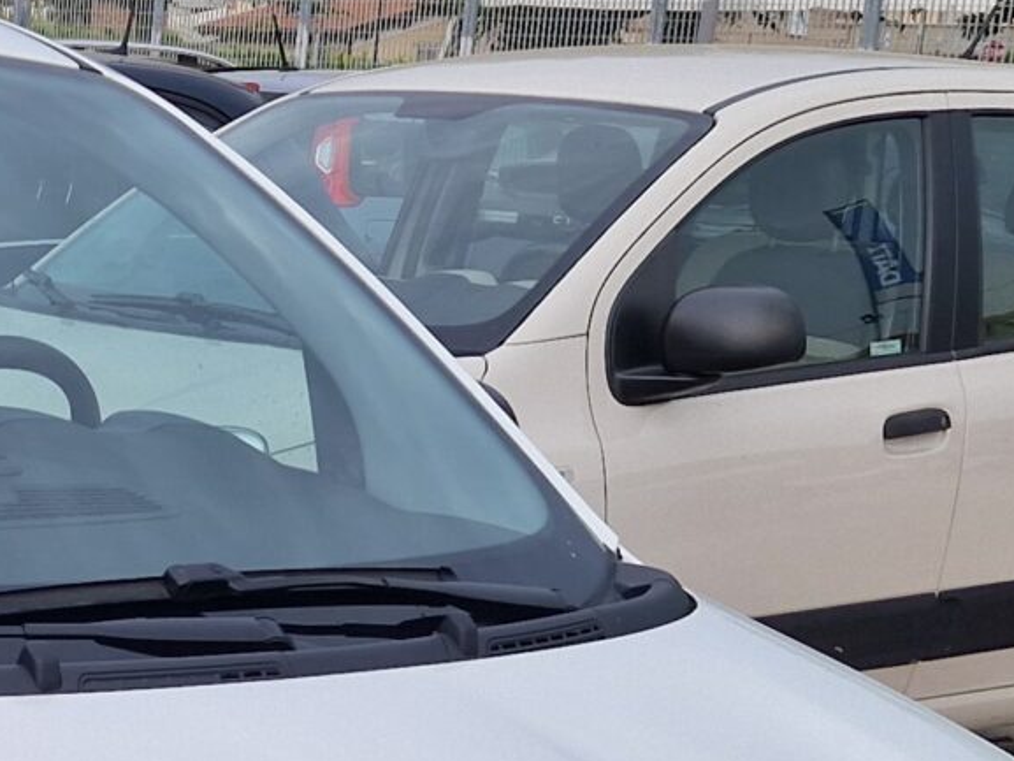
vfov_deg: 14.1
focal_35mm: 102
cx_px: -260
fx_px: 2988
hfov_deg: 18.1
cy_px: 912
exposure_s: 1/422
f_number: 1.8
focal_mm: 5.4
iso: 50
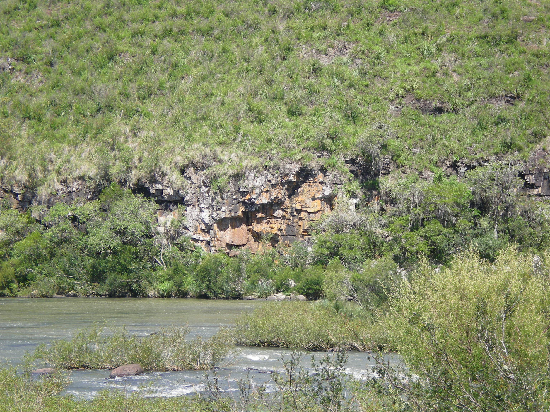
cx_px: 275
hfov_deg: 17.3
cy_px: 206
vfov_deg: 13.0
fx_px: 1811
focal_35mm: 114
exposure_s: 1/131
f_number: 5.9
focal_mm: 18.9
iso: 66
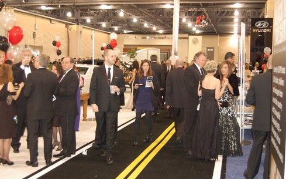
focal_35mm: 50
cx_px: 143
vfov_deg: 25.8
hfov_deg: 40.3
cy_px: 86
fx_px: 389
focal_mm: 32
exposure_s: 1/60
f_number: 4.5
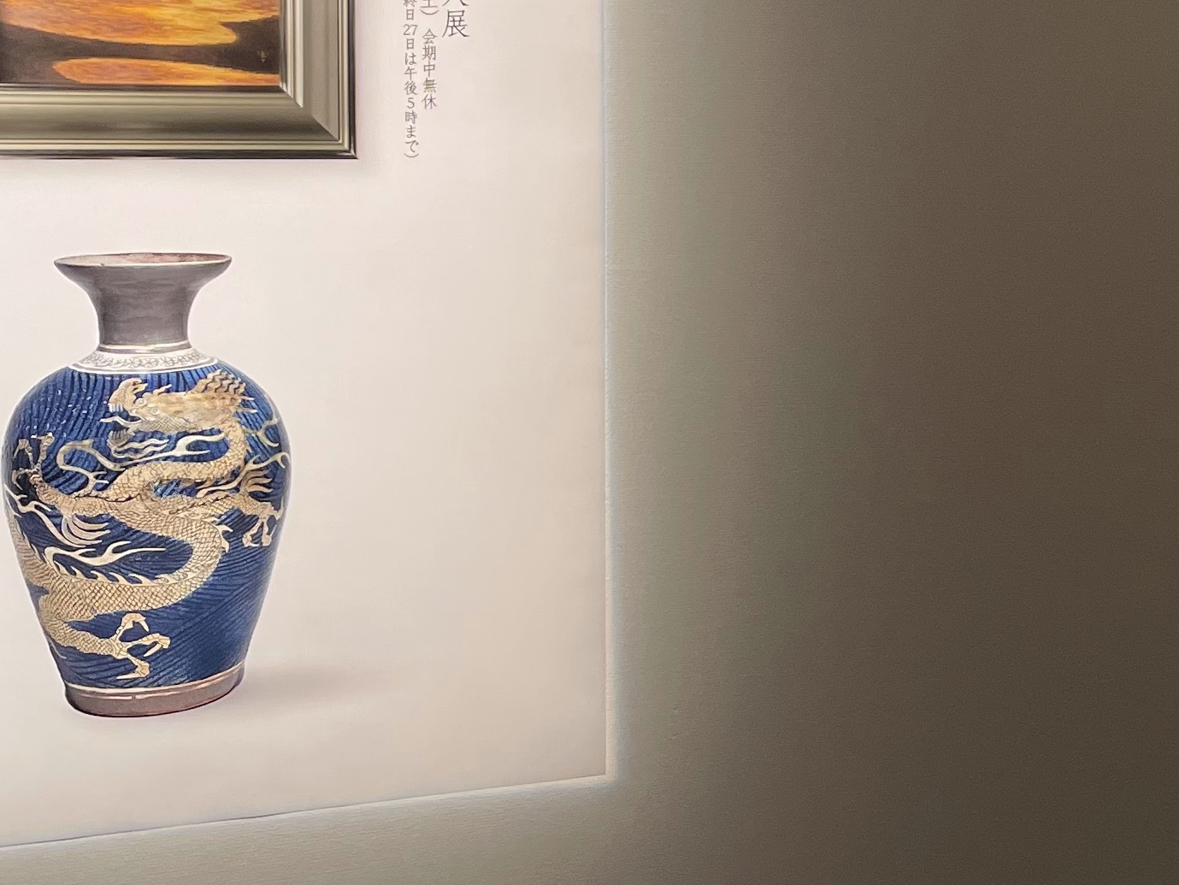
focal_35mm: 76
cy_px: 239
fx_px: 2589
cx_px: 1241
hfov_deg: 24.2
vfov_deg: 19.3
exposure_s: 1/100
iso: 64
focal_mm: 4.2
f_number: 1.6
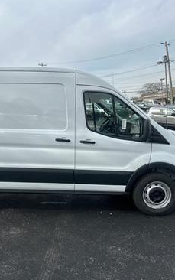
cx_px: 33
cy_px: 137
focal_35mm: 35
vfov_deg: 55.3
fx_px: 267
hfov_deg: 35.1
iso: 80
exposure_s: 1/4348
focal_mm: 6.86
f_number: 1.78
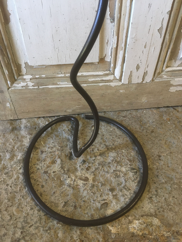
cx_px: 91
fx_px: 203
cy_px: 121
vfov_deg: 61.7
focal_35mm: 29
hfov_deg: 48.2
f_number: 2.2
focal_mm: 4.15
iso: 160
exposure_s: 1/33
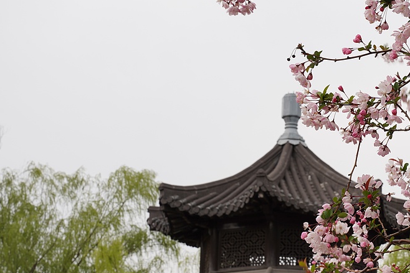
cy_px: 151
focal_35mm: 105
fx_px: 1196
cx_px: 376
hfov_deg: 19.1
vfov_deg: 13.0
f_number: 20
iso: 100
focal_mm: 54
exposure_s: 1/8
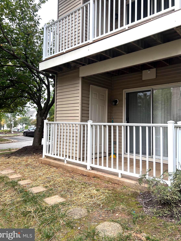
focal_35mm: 27
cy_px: 117
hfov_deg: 51.3
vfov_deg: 65.3
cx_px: 88
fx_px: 188
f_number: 1.5
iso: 40
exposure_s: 1/121
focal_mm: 5.7
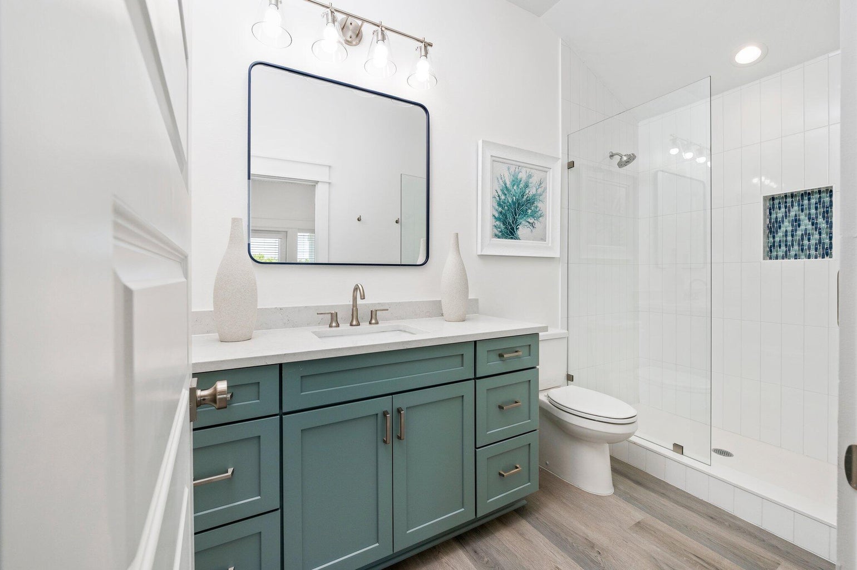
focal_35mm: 14
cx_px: 428
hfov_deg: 104.3
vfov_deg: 81.1
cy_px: 285
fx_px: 333
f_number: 9
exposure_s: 1/60
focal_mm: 14
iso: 320
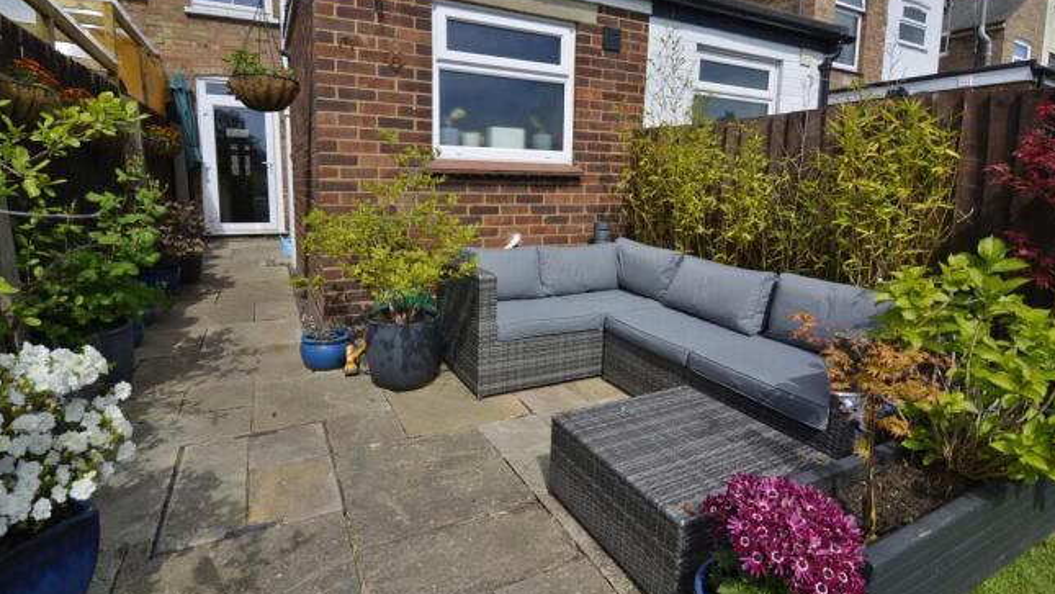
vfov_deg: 62.1
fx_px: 490
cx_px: 523
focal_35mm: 18
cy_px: 252
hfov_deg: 94.2
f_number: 8
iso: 100
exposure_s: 1/250
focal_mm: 11
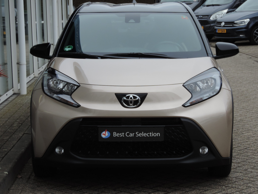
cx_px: 129
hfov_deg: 18.7
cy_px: 97
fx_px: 783
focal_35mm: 105
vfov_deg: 14.1
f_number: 4.2
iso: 220
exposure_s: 1/400
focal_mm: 18.7
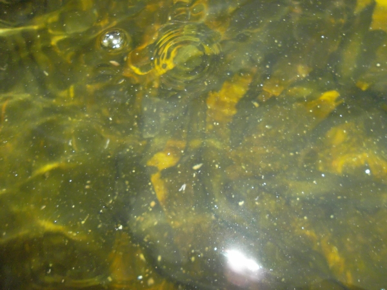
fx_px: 302
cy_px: 145
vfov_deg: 51.4
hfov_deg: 65.3
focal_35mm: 27
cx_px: 194
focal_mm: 4.9
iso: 320
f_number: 3.5
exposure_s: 1/45
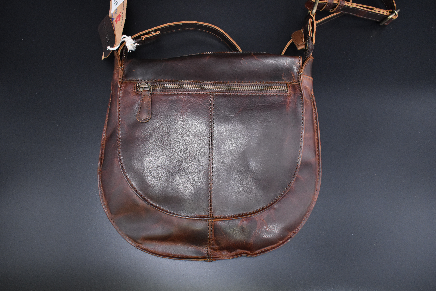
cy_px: 146
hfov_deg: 67.4
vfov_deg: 47.9
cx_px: 218
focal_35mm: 27
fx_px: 327
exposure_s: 1/60
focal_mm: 18
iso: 1800
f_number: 3.5
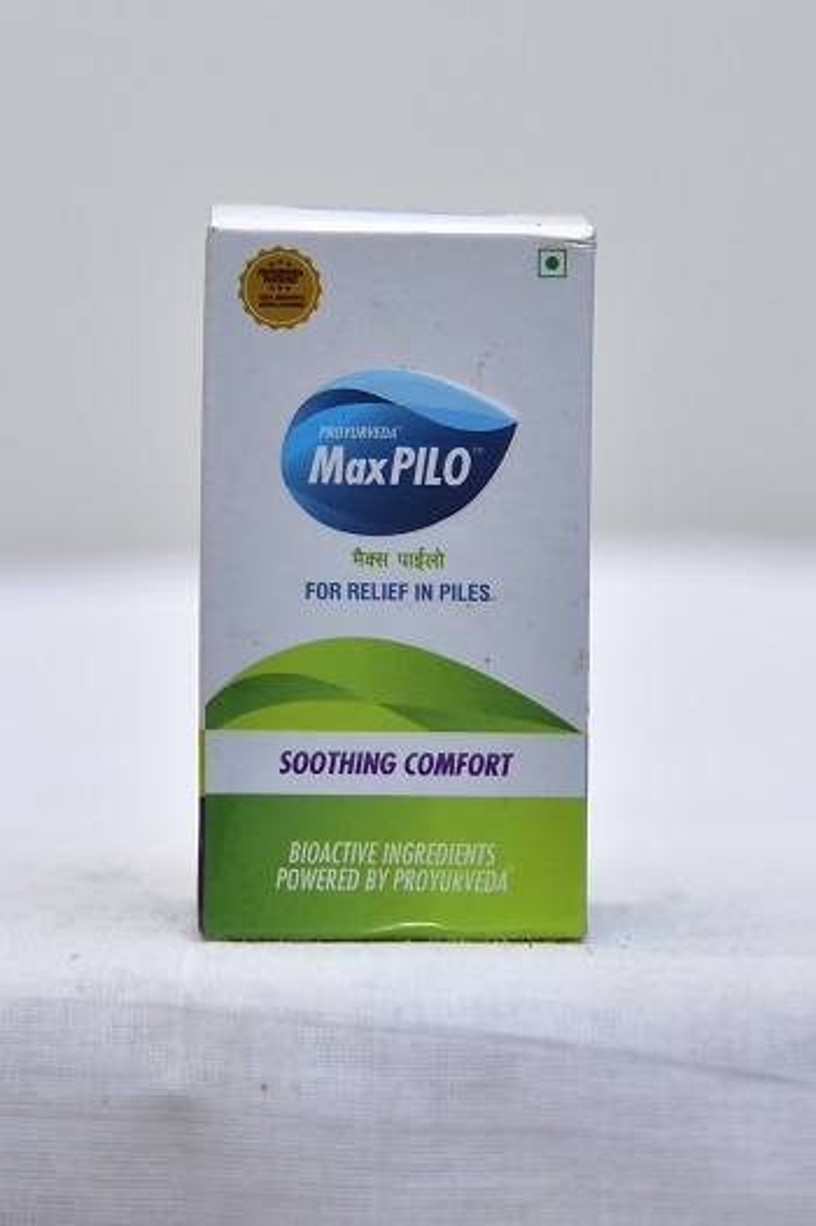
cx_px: 408
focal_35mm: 120
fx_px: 4085
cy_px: 613
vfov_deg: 17.1
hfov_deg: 11.4
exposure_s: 1/125
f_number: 4
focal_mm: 120
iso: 1600
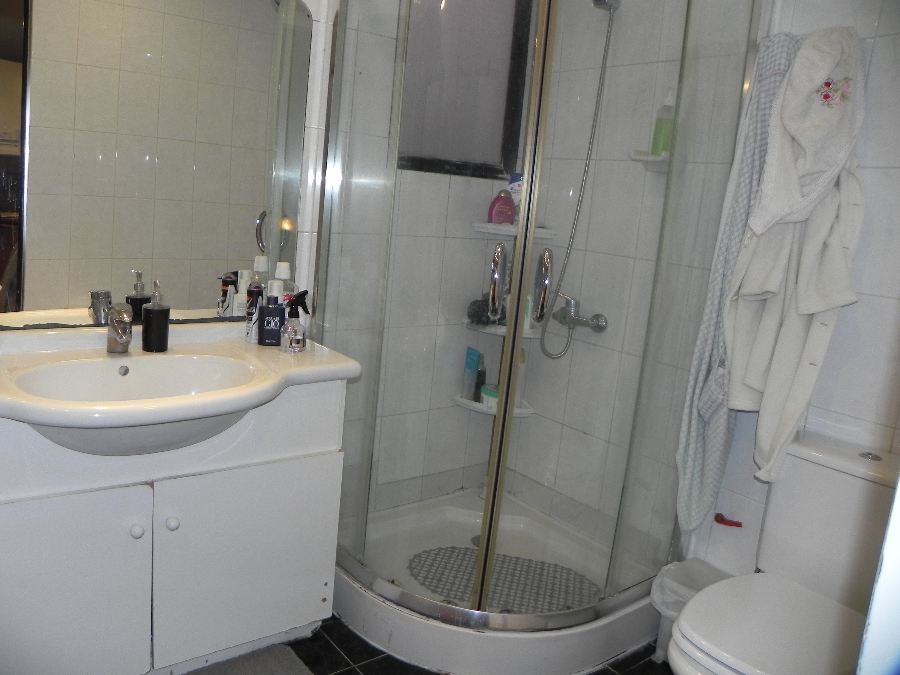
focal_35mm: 26
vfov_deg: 53.1
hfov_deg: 67.3
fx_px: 676
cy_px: 338
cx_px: 450
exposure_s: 1/80
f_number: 2.8
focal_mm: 4.6
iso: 160
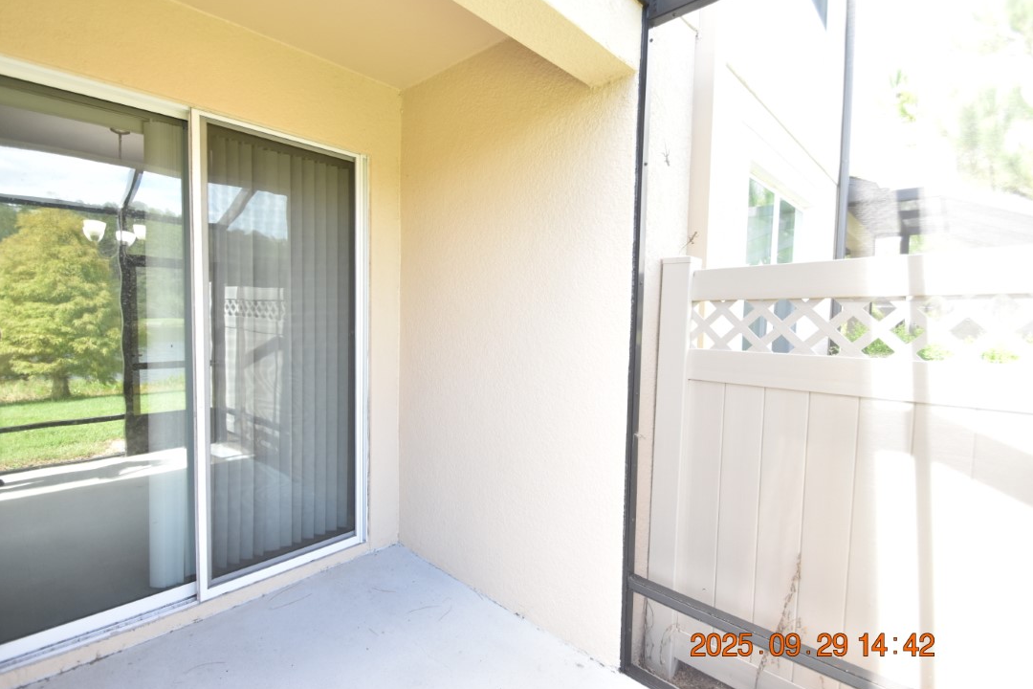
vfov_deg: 73.7
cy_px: 333
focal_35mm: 16
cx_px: 488
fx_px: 459
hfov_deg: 96.6
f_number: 3.5
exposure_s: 1/350
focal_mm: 10
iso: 800
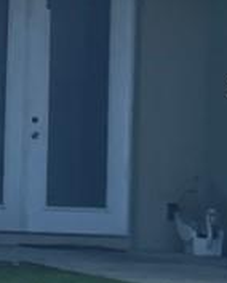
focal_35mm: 229
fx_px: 1920
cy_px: 86
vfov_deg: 8.4
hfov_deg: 5.3
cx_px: -902
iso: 32
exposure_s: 1/2353
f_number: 1.6
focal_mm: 4.2
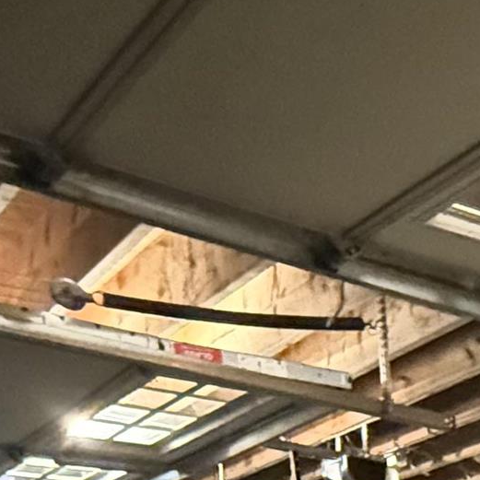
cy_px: 872
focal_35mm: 73
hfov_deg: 19.4
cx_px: 793
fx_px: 1145
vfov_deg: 18.4
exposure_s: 1/24
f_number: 2.2
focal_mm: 2.22
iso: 2500
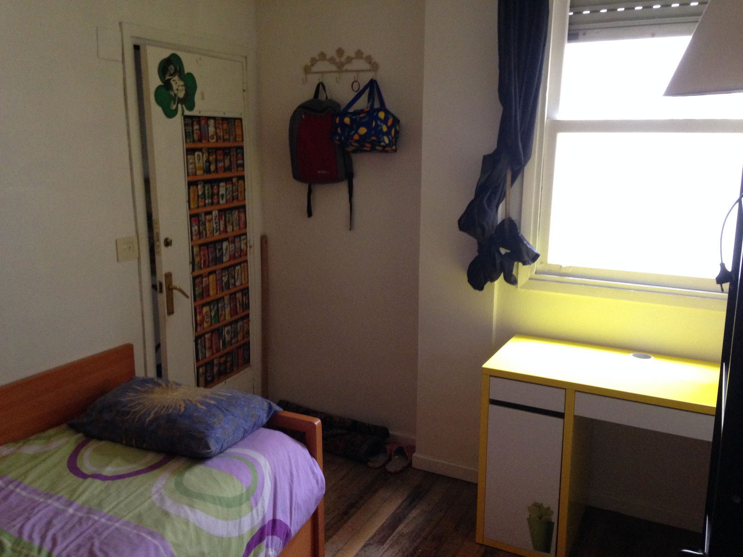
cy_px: 278
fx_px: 708
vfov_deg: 42.9
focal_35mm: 33
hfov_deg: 55.4
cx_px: 372
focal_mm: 4.12
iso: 320
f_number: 2.4
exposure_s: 1/20
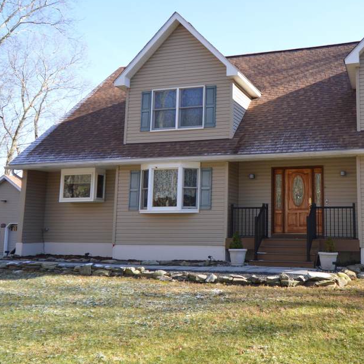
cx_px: 284
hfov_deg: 48.6
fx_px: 381
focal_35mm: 32
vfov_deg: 51.1
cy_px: 170
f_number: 4
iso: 100
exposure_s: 1/125
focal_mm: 12
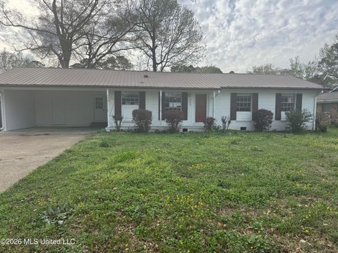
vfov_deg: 56.8
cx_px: 169
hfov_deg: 71.6
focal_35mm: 24
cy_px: 126
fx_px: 234
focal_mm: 6.76
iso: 80
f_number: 1.78
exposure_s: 1/3247
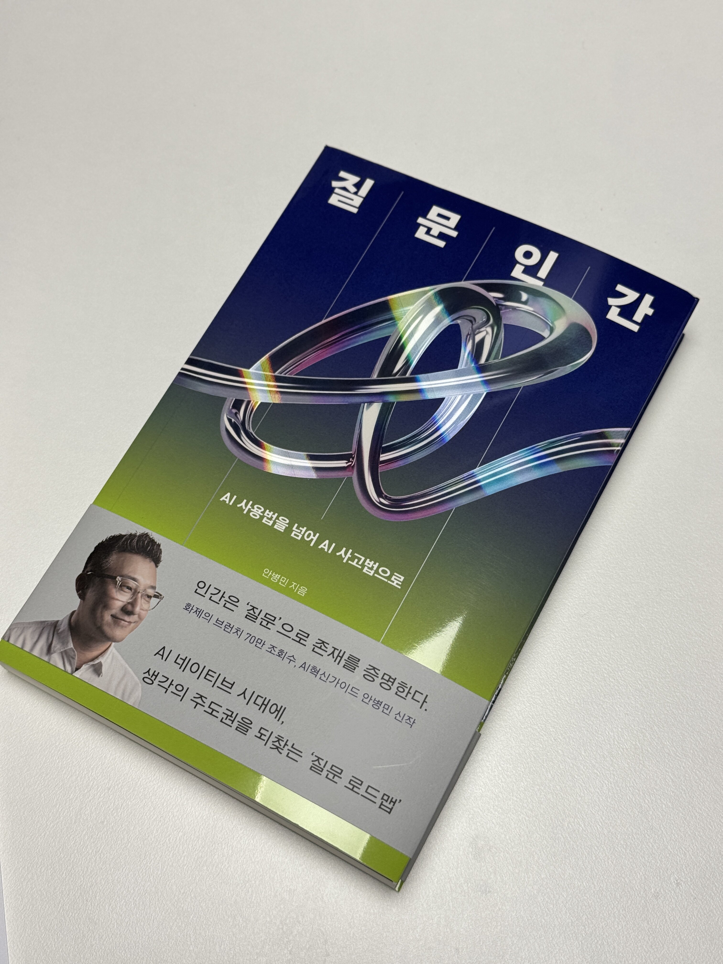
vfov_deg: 39.7
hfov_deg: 30.3
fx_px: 1337
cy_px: 482
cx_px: 362
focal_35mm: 48
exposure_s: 1/170
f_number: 1.78
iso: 80
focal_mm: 6.76
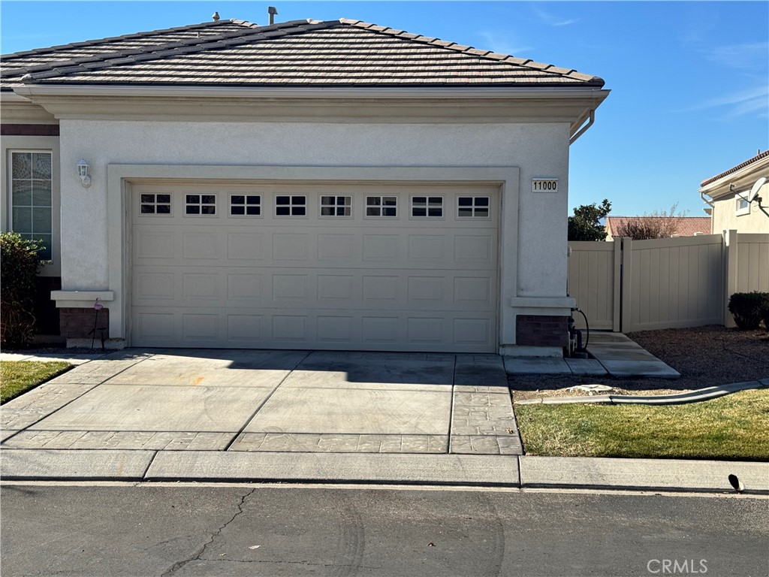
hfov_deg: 39.7
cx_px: 384
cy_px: 288
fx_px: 1066
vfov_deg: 30.3
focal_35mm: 48
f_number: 1.78
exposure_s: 1/4049
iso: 64
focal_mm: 6.76
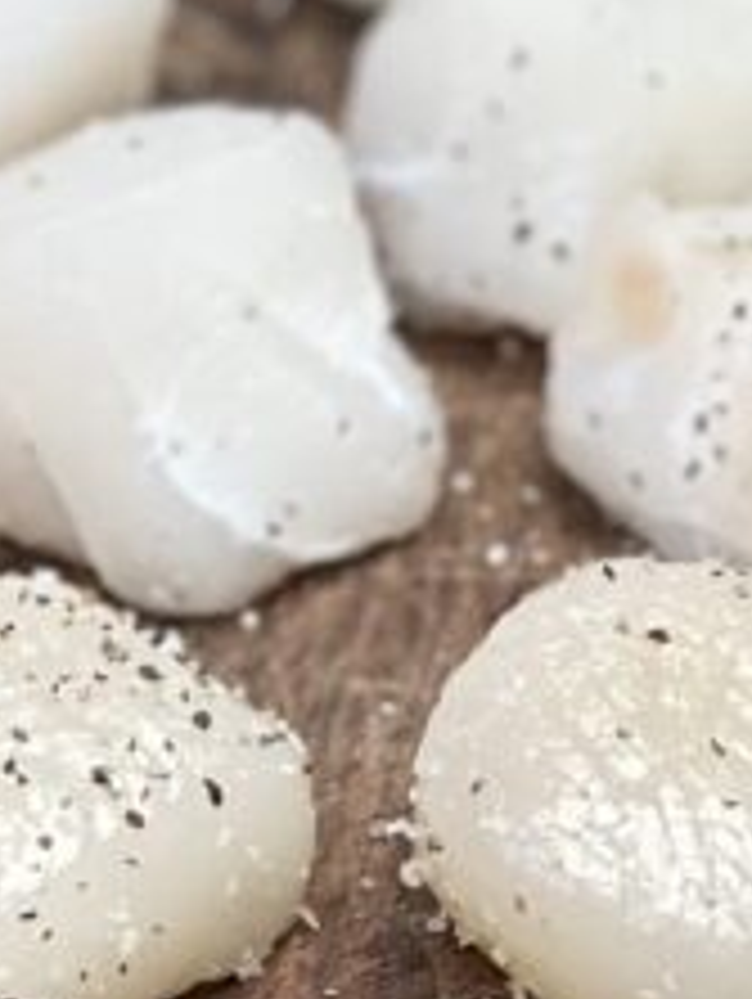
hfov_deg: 4.2
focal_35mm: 355
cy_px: 270
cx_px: -396
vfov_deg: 5.6
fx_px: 10263
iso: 200
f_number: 2.8
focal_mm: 9
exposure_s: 1/120
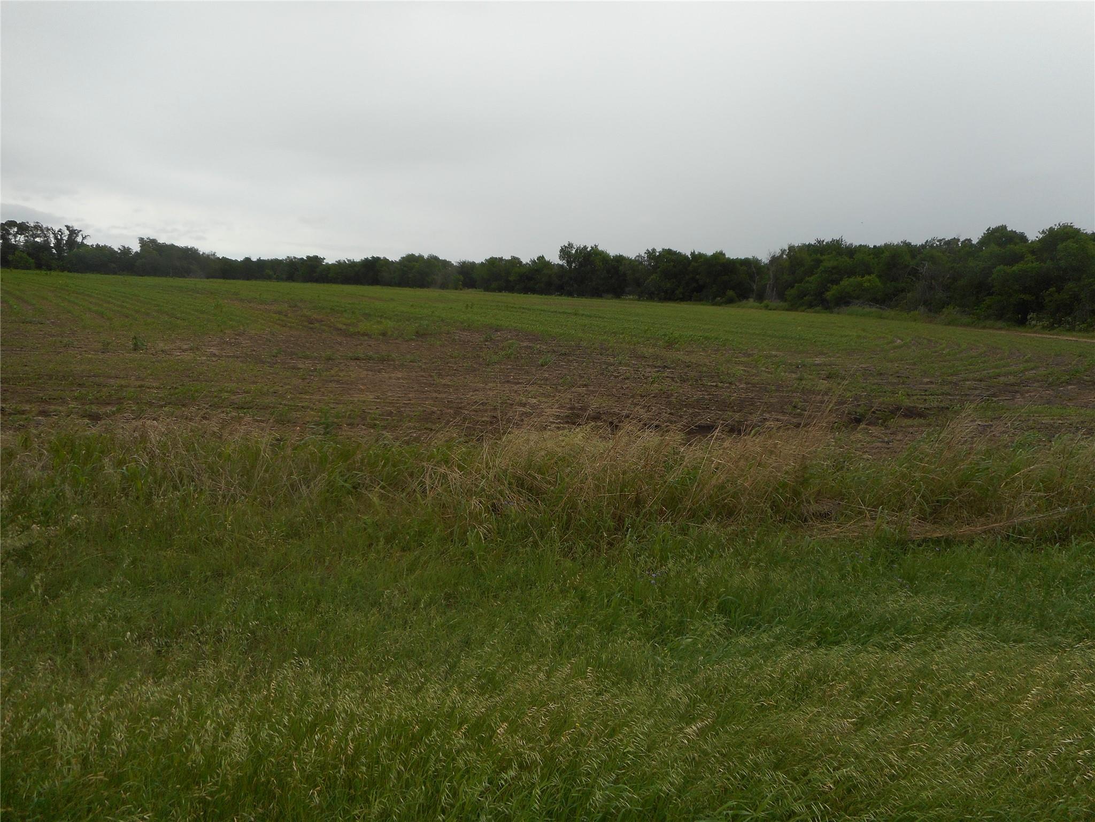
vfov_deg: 54.9
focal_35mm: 25
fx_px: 791
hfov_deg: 69.4
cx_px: 548
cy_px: 411
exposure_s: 1/320
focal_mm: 4.5
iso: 80
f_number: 3.7
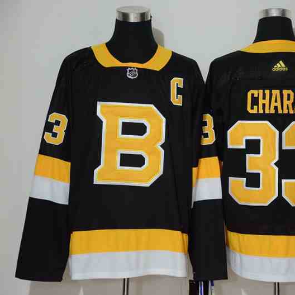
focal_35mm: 135
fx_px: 1302
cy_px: 148
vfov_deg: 12.9
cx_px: 214
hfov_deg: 12.9
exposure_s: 1/15
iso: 4000
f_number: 5
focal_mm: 70
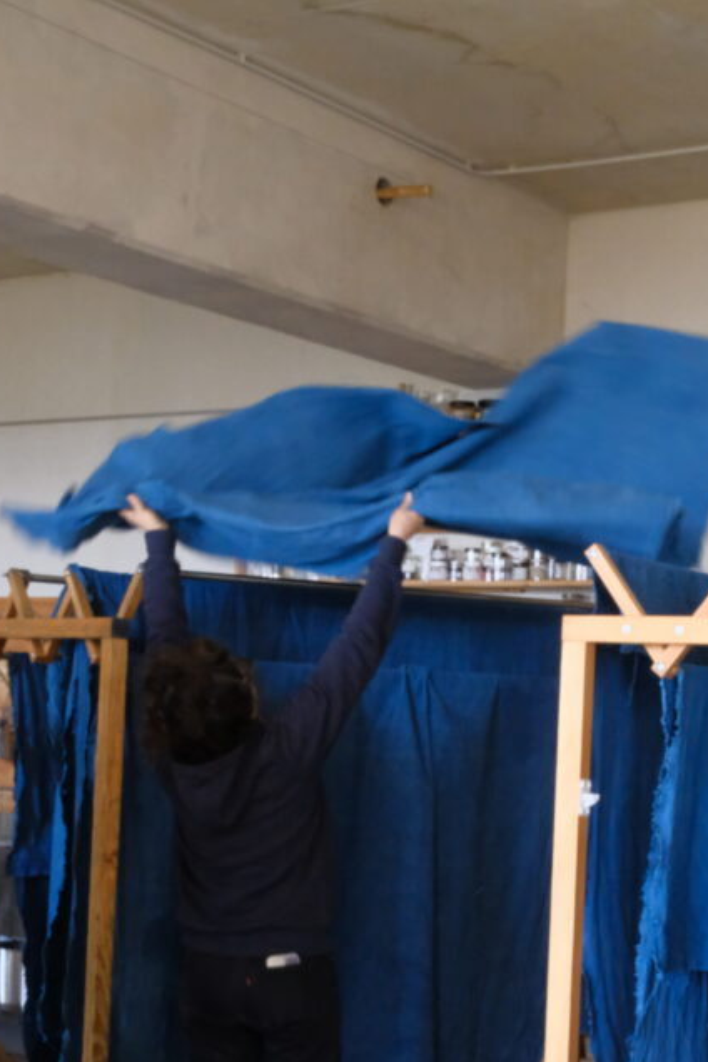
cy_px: 853
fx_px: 1947
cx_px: 362
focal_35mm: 66
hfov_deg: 20.6
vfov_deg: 29.8
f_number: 13
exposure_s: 1/50
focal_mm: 27
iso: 6400
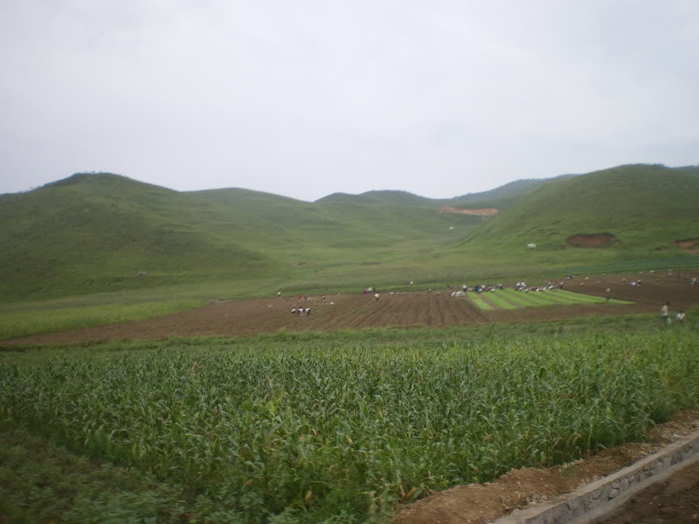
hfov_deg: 51.4
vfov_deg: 39.7
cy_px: 262
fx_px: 727
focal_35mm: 36
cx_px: 350
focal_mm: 6.3
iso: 50
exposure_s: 1/125
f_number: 4.6
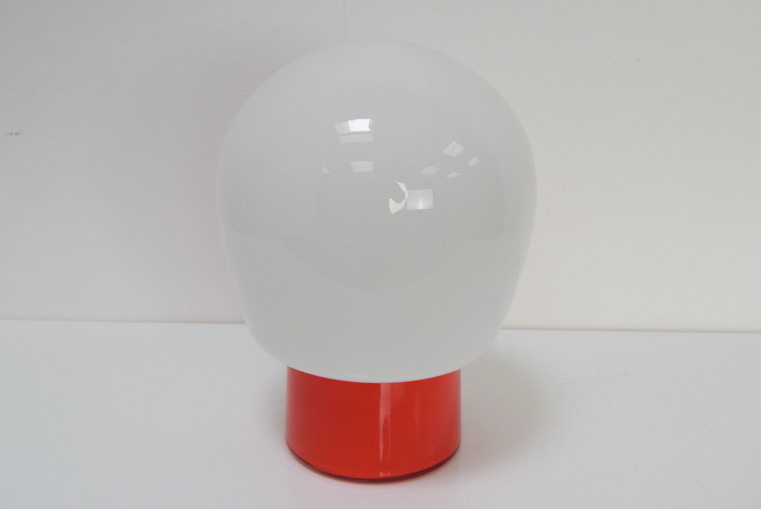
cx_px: 380
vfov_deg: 29.9
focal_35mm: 45
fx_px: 952
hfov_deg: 43.6
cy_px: 254
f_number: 6.3
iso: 1600
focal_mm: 30
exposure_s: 1/160
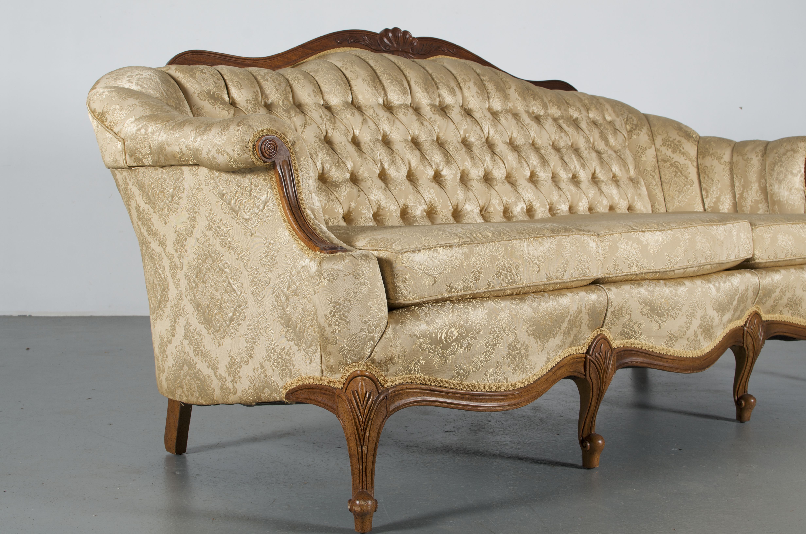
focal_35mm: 52
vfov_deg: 25.6
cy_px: 267
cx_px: 403
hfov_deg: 37.9
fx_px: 1173
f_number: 7.1
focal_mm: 35
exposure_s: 1/200
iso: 125
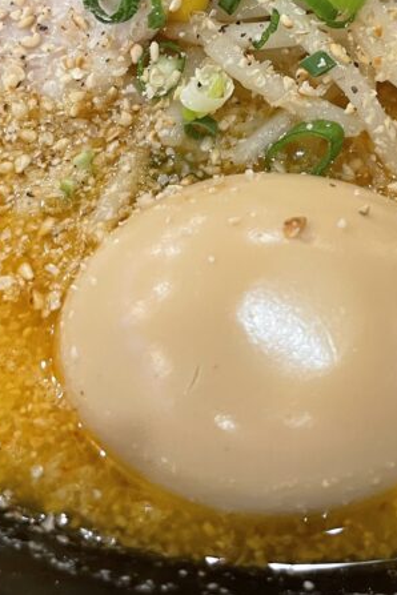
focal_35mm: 62
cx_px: 300
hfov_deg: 21.7
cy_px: 100
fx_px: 1026
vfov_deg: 31.4
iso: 200
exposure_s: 1/50
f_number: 1.6
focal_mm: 4.2
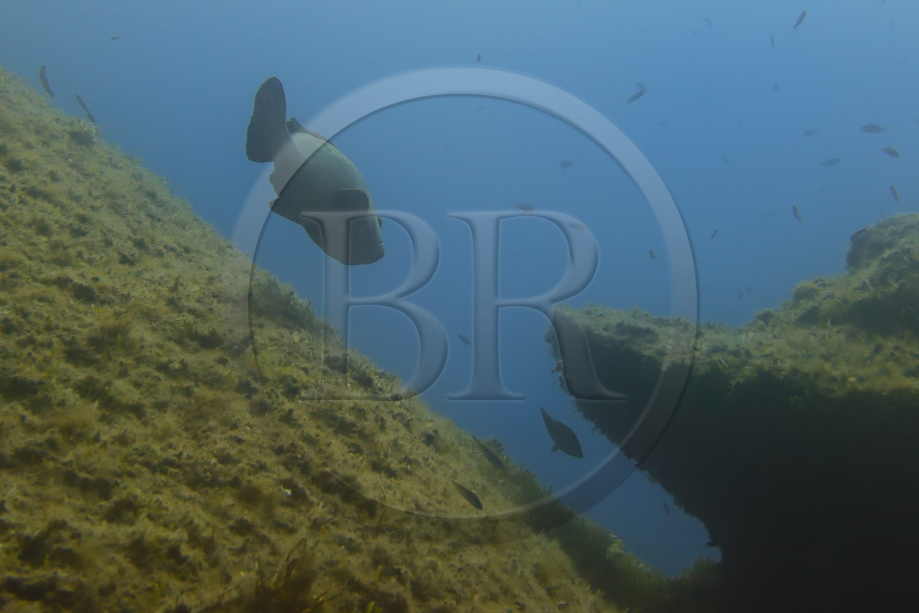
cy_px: 306
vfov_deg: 27.0
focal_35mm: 50
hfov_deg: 39.6
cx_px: 460
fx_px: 1276
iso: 1600
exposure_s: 1/640
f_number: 13
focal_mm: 50
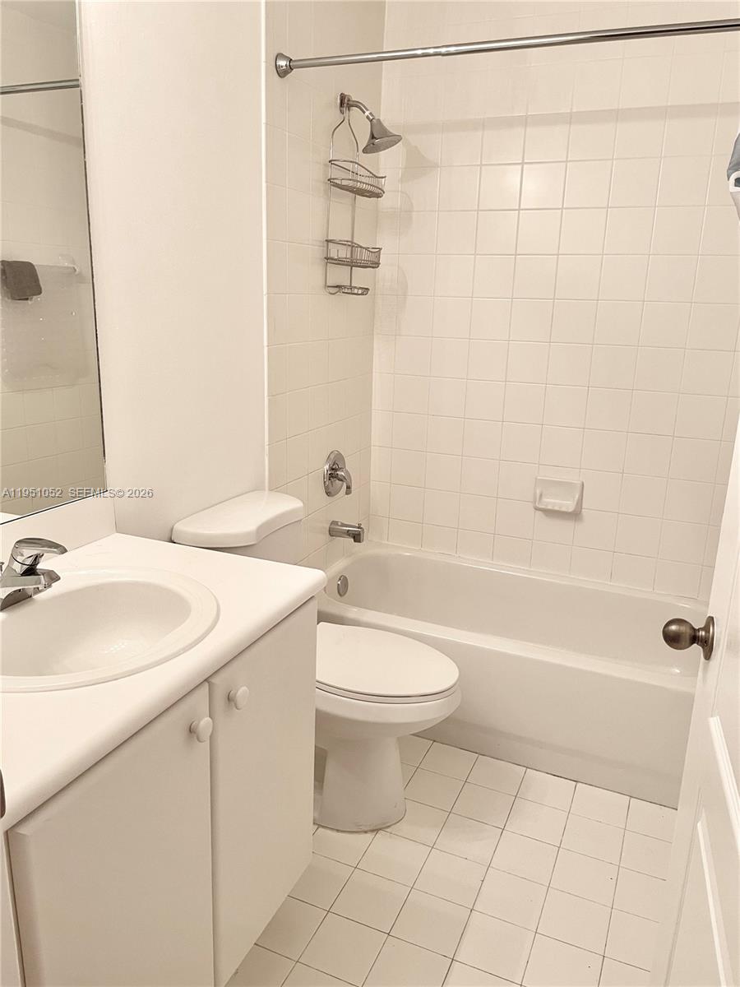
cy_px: 494
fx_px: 741
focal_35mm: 26
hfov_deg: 53.1
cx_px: 370
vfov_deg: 67.3
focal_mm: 4.2
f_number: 1.6
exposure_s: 1/60
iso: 80
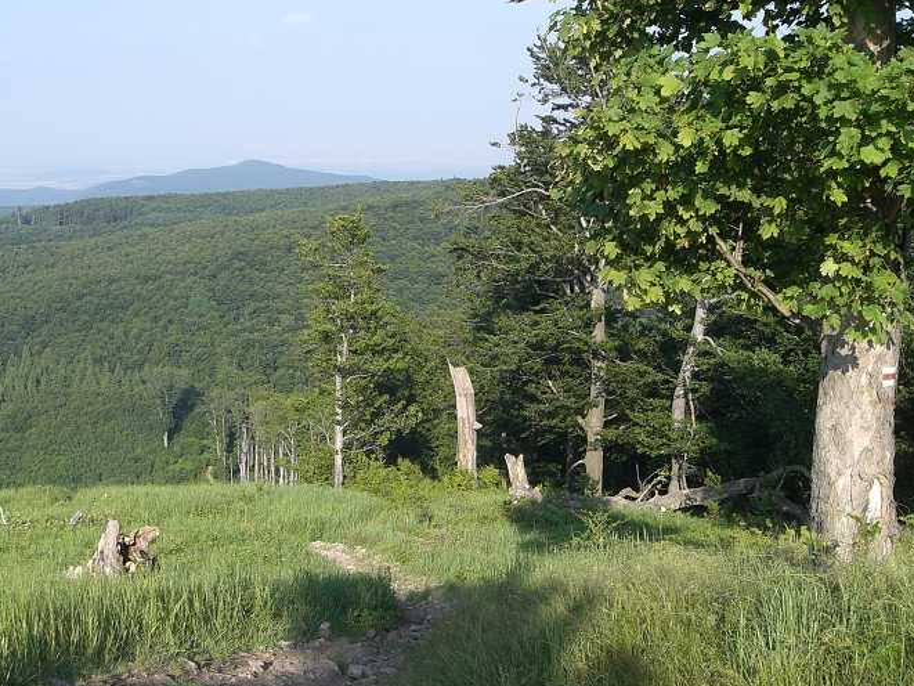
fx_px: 1215
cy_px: 337
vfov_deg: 31.5
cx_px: 431
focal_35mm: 46
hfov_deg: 41.2
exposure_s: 1/250
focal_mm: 6.3
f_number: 4.4
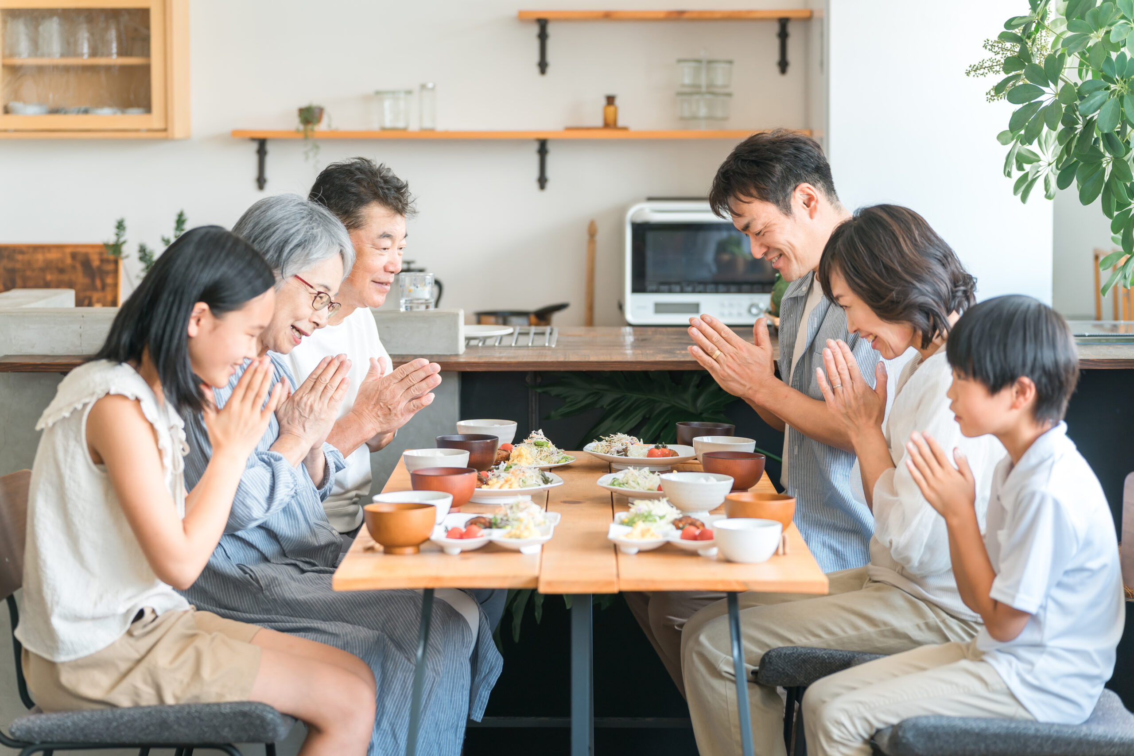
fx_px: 2646
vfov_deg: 16.3
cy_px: 378
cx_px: 567
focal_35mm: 84
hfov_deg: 24.2
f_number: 2.8
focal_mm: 84
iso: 200
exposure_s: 1/125
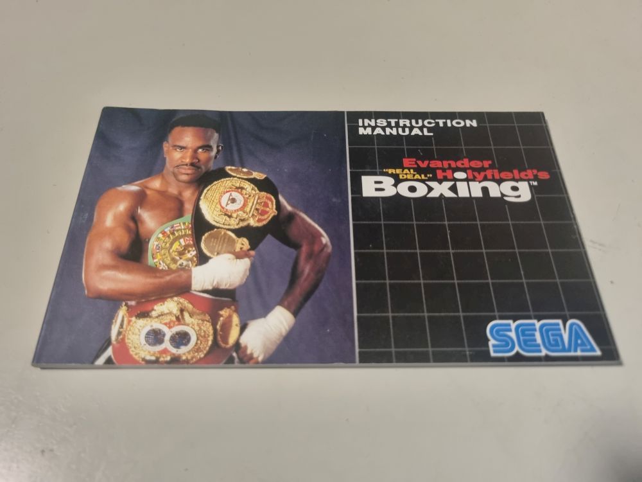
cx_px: 321
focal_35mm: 26
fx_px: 482
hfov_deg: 67.3
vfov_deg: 53.1
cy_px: 241
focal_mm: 5.4
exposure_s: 1/50
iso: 500
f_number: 1.8
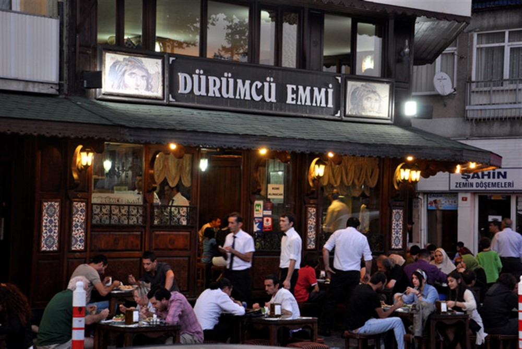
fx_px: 1132
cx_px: 261
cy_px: 174
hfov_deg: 26.0
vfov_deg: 17.5
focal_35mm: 78
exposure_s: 1/25
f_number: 5
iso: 400
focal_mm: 52
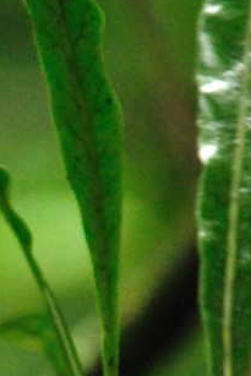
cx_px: -340
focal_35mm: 3952
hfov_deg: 0.3
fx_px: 41282
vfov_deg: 0.5
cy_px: 859
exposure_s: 1/40
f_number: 7.1
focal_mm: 500
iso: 2000
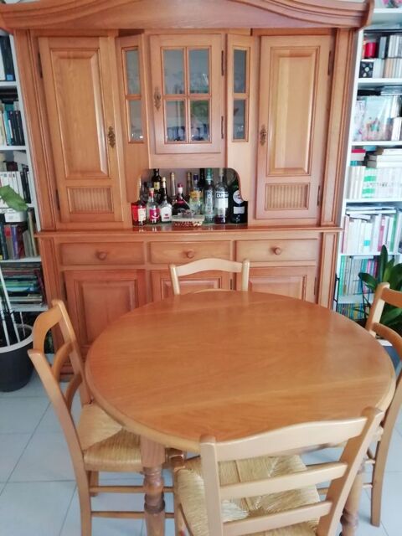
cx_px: 201
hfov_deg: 53.1
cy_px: 268
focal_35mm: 26
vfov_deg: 67.3
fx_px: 403
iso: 320
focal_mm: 3.46
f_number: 2.2
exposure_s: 1/25
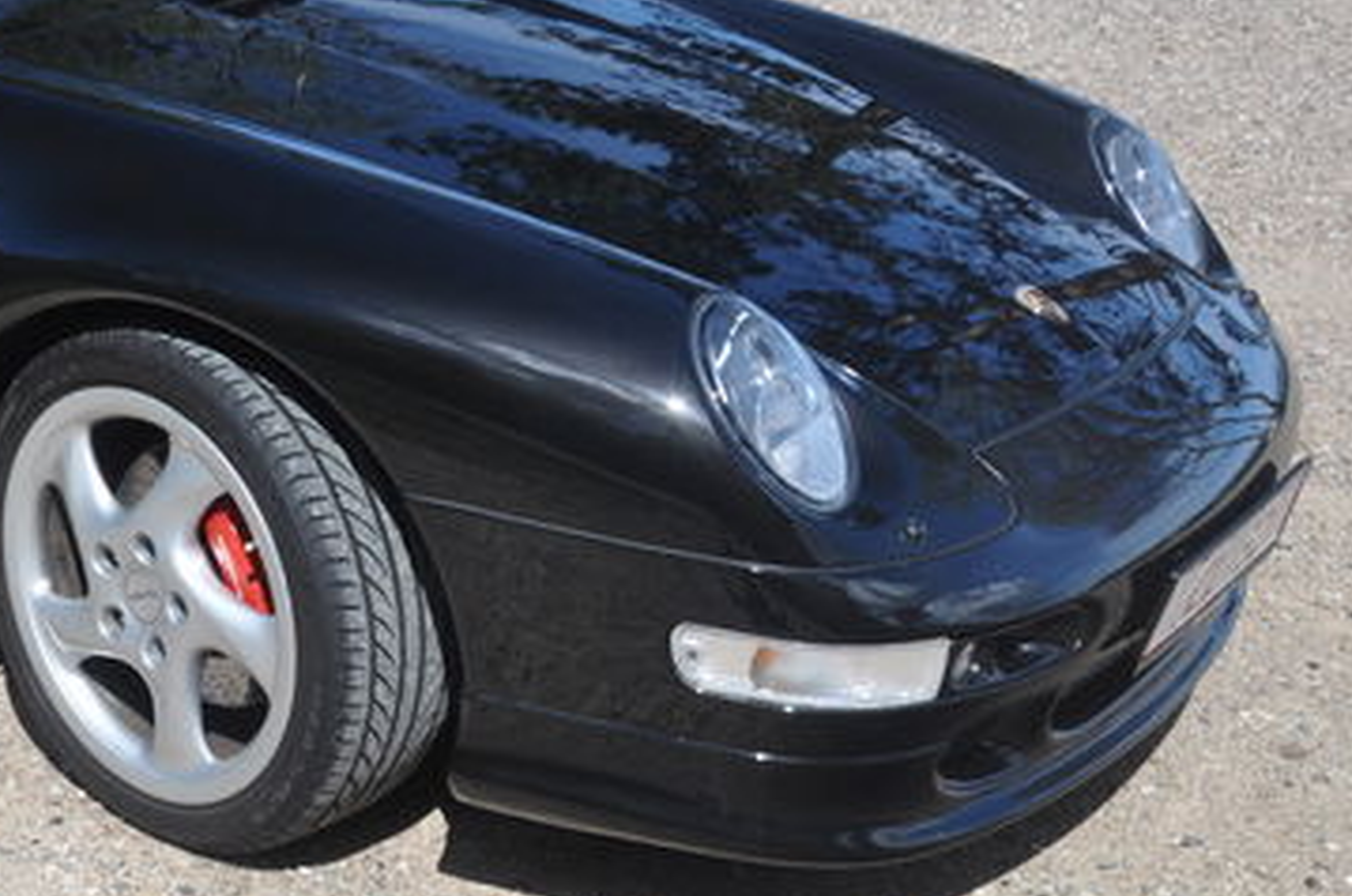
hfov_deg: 25.1
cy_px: 256
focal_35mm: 77
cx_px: 4
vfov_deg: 17.6
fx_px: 2887
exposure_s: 1/100
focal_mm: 24
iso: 200
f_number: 10
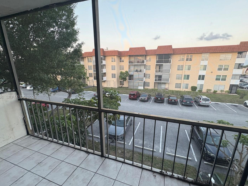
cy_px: 97
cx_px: 123
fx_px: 115
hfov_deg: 94.5
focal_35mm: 16
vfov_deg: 78.1
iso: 250
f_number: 2.2
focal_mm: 2.22
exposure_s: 1/60
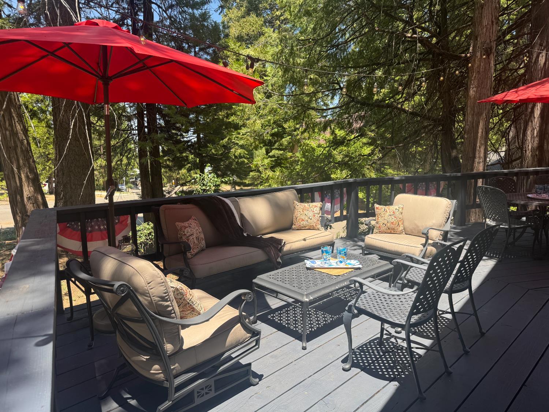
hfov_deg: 71.6
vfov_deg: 56.8
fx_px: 381
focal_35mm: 24
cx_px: 274
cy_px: 206
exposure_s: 1/938
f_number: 1.78
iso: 80
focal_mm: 6.76
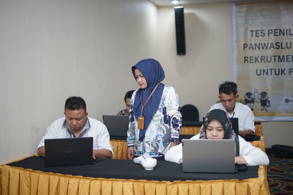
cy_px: 98
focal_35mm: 50
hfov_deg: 39.6
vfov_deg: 27.0
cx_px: 146
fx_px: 407
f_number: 1.8
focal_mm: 50
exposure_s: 1/100
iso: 320
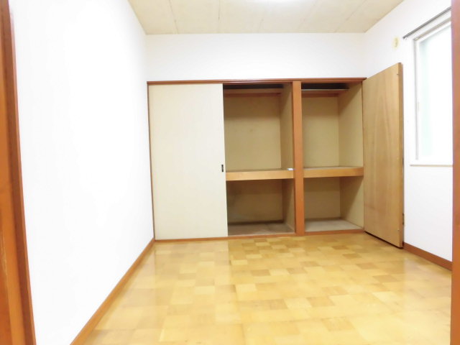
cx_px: 230
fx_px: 319
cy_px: 172
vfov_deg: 56.8
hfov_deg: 71.6
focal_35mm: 24
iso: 400
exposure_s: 1/25
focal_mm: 4.3
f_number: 3.1
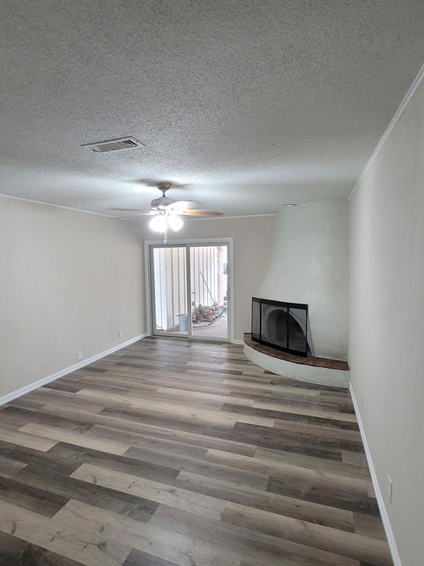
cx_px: 189
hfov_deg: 71.4
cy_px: 281
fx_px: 294
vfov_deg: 87.8
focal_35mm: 18
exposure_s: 1/30
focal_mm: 2.2
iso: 320
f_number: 2.2
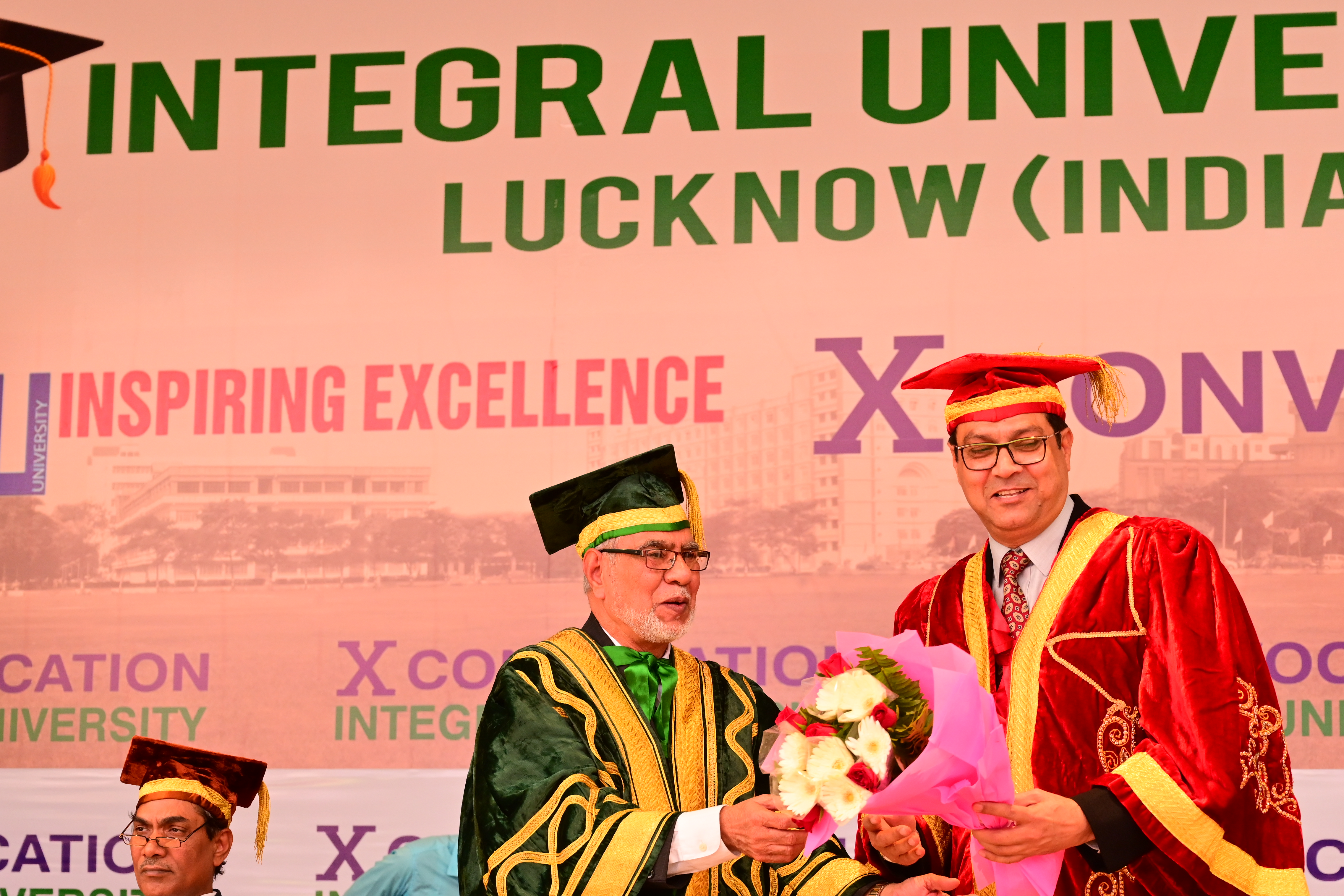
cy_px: 558
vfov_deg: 17.3
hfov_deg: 25.6
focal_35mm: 79
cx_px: 769
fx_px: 2949
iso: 1000
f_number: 5.6
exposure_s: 1/500
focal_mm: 58
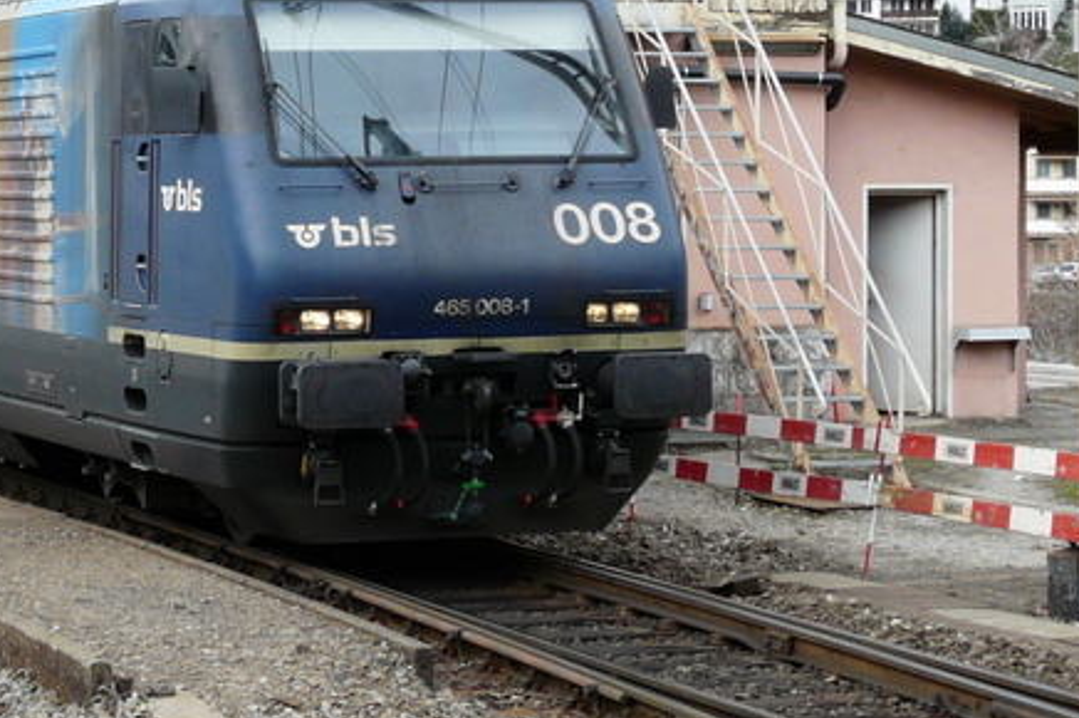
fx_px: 3504
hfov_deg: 17.4
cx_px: 230
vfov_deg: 11.6
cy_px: 109
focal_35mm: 117
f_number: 5
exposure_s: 1/200
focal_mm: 8.1
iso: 100
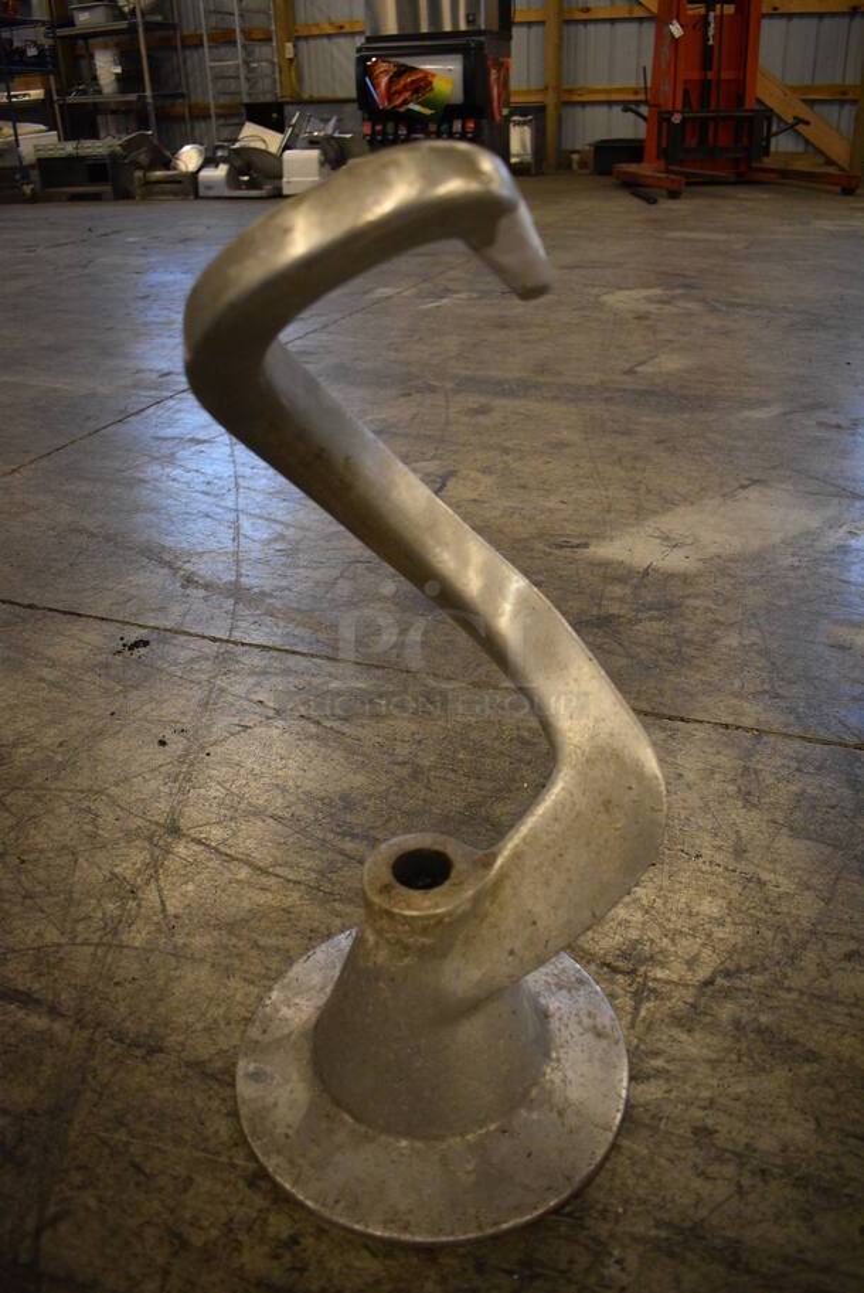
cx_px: 432
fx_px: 970
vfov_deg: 67.3
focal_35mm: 27
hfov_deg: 48.0
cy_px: 646
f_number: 3.5
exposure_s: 1/125
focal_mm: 18
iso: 2000
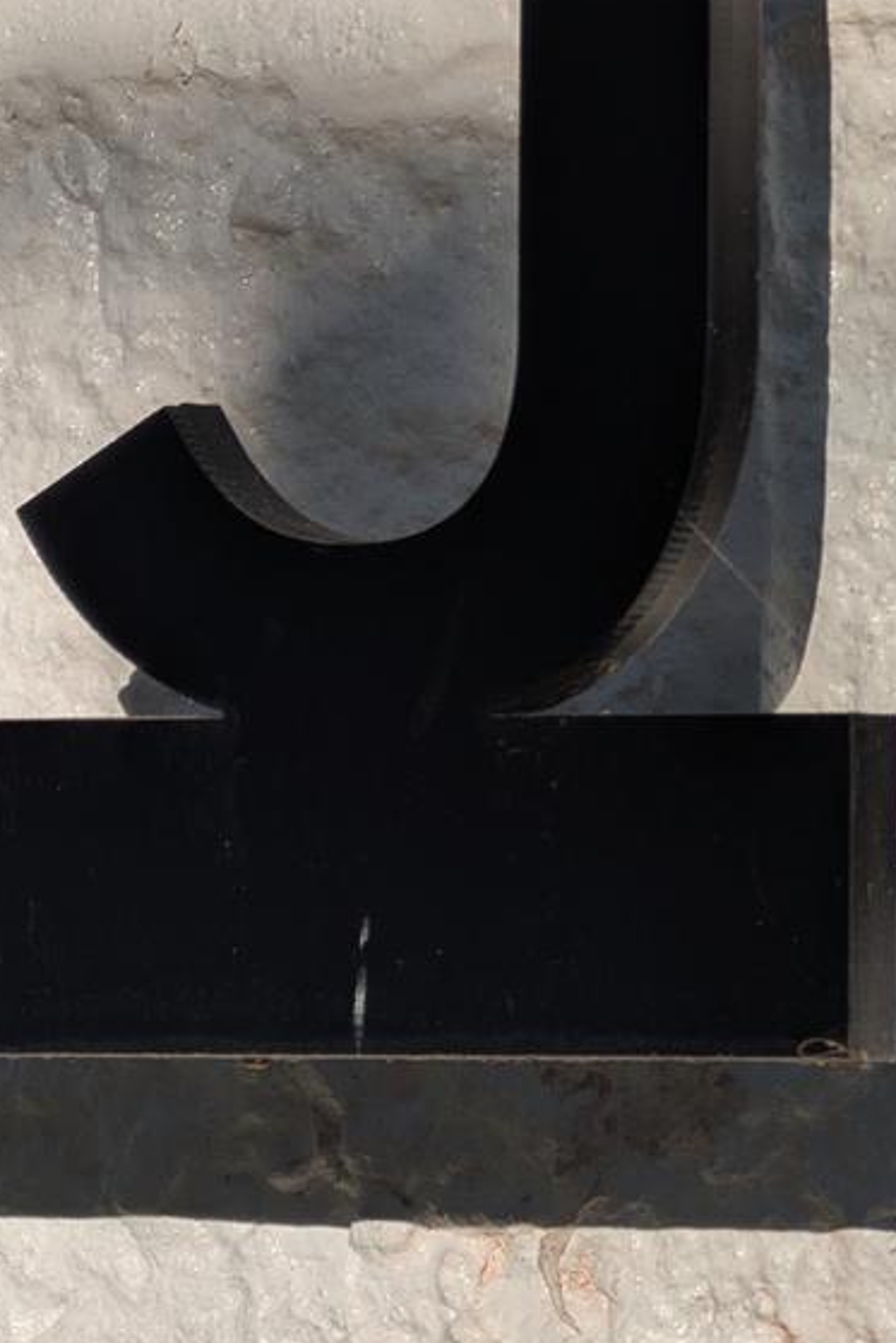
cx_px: -834
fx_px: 15594
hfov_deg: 3.3
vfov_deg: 4.9
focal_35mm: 418
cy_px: 368
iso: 17
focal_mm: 18
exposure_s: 1/403
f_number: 2.8
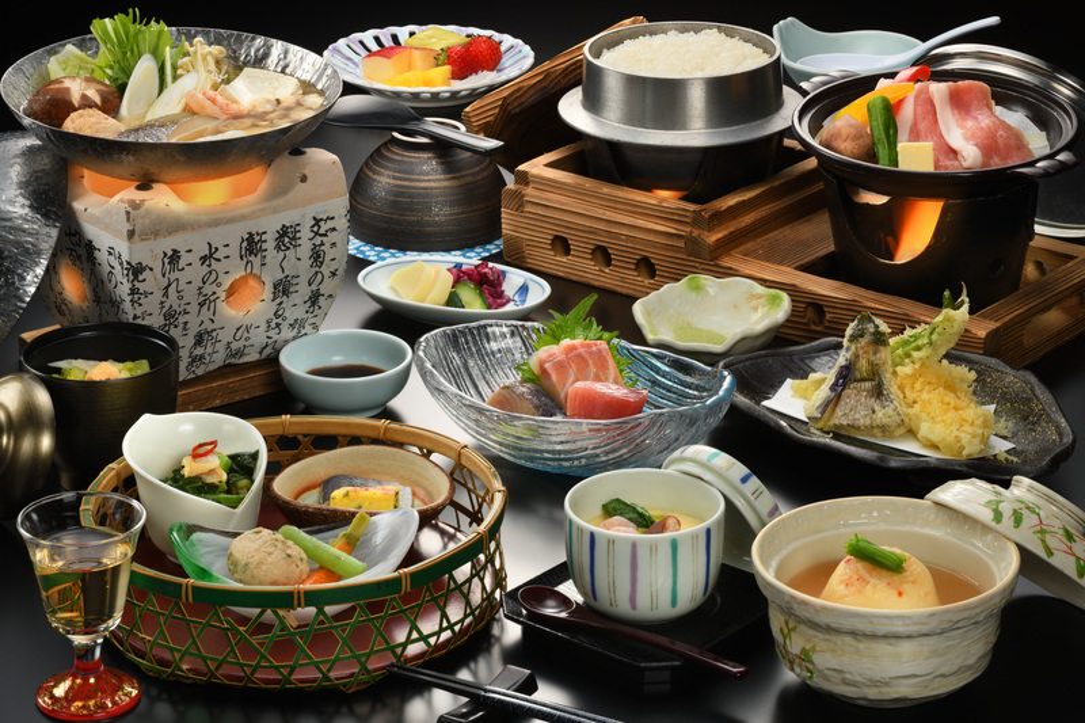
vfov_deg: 16.1
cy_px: 362
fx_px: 2561
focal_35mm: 85
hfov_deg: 23.9
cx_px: 542
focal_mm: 85
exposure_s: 3
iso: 320
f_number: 18
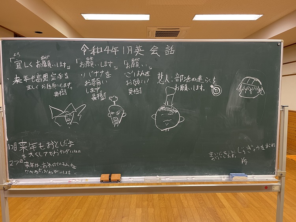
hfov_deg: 67.3
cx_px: 148
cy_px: 111
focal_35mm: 26
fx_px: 222
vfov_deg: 53.0
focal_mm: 5.1
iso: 250
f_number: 1.6
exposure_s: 1/60
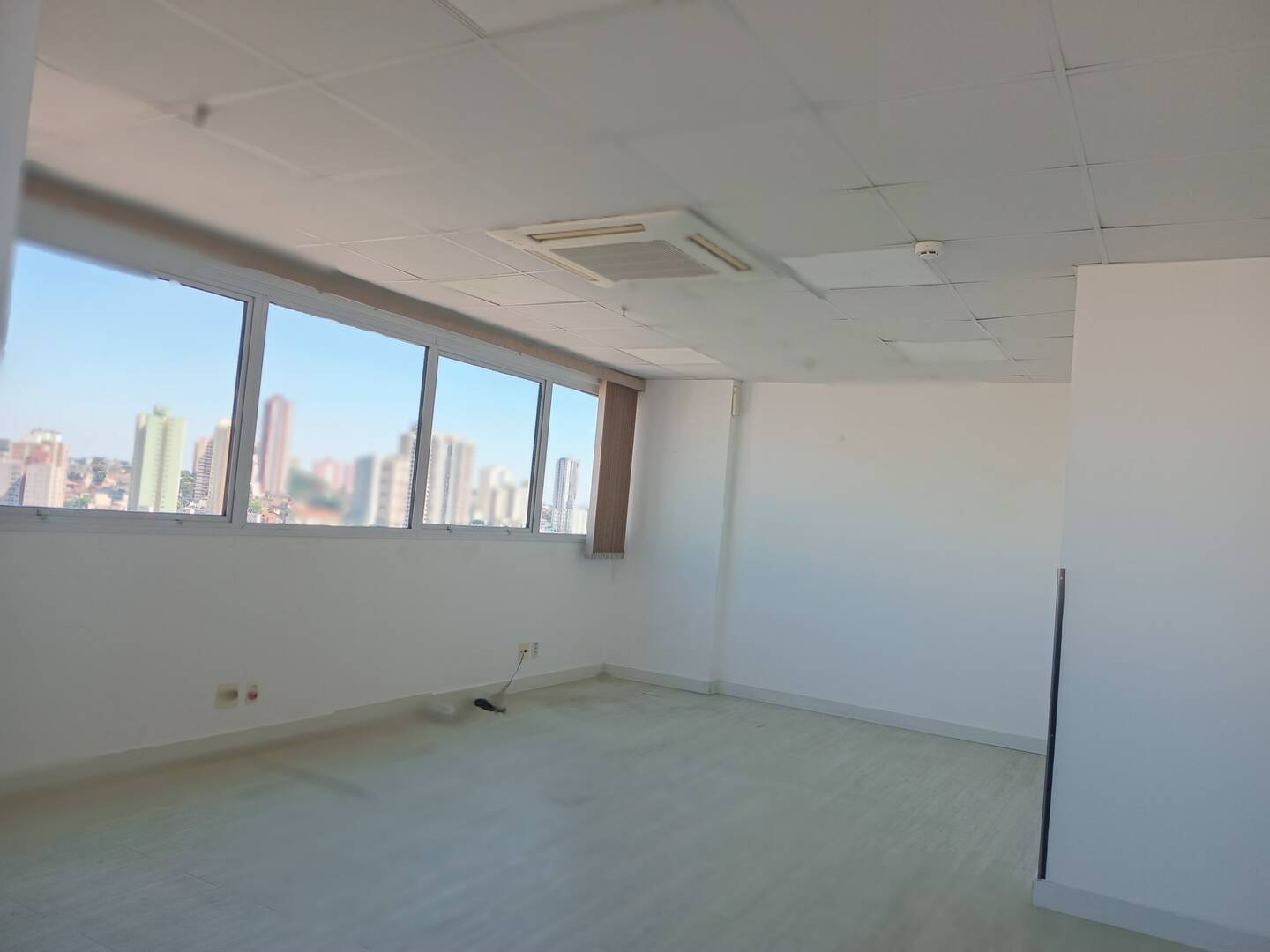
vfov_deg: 49.7
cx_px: 635
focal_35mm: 28
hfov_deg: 63.4
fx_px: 1027
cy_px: 476
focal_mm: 4.21
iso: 32
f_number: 1.8
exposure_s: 1/100
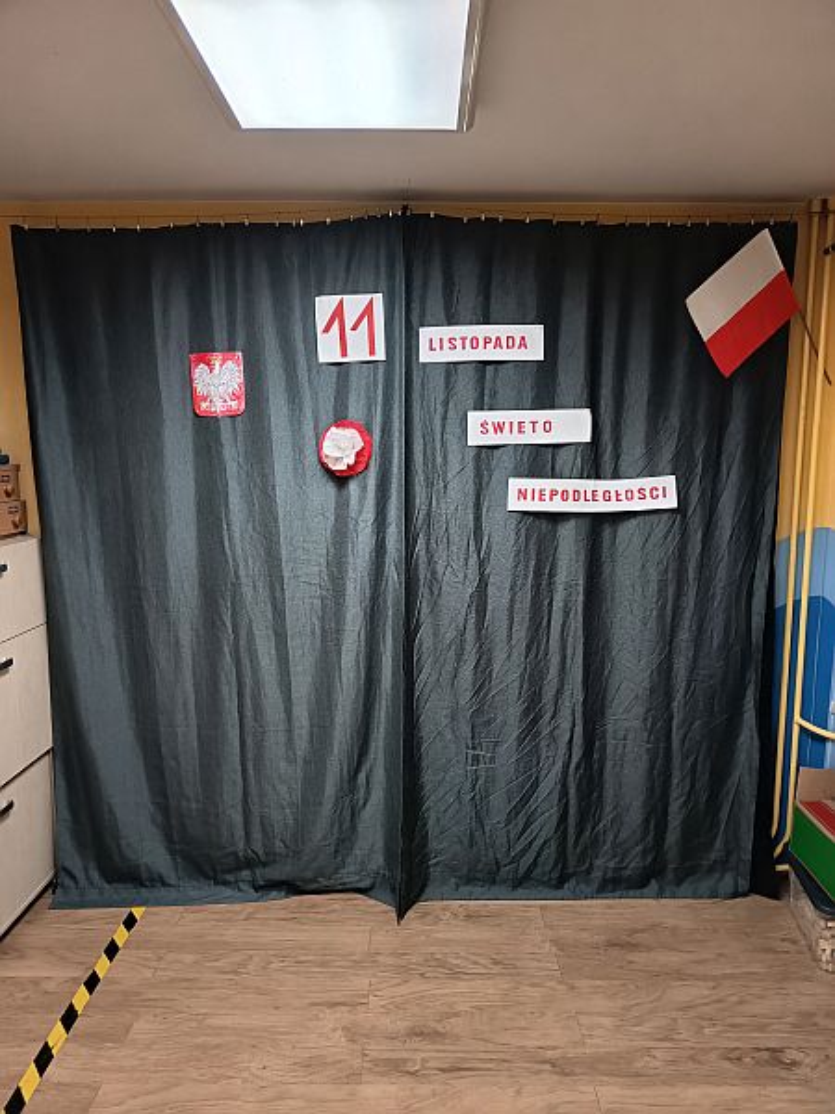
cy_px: 557
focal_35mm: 24
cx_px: 418
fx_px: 772
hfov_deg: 56.8
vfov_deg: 71.6
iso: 894
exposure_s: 1/25
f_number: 1.7
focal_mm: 5.27
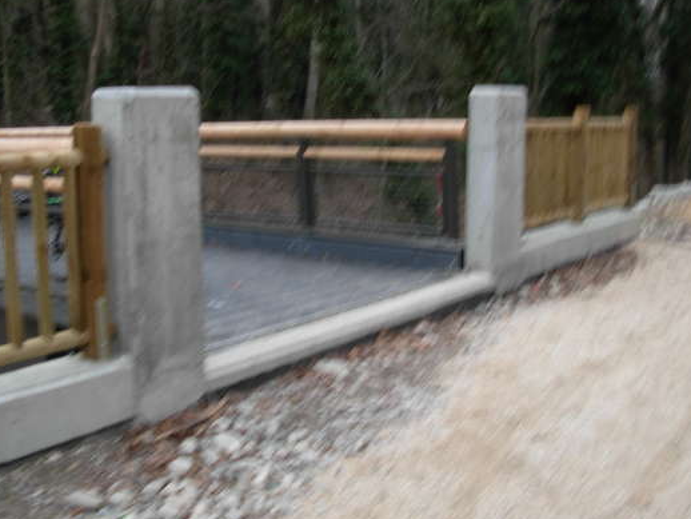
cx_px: 341
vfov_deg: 32.9
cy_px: 228
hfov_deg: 42.9
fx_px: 879
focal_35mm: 44
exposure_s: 1/27.6
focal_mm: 6.3
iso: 79
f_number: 2.9
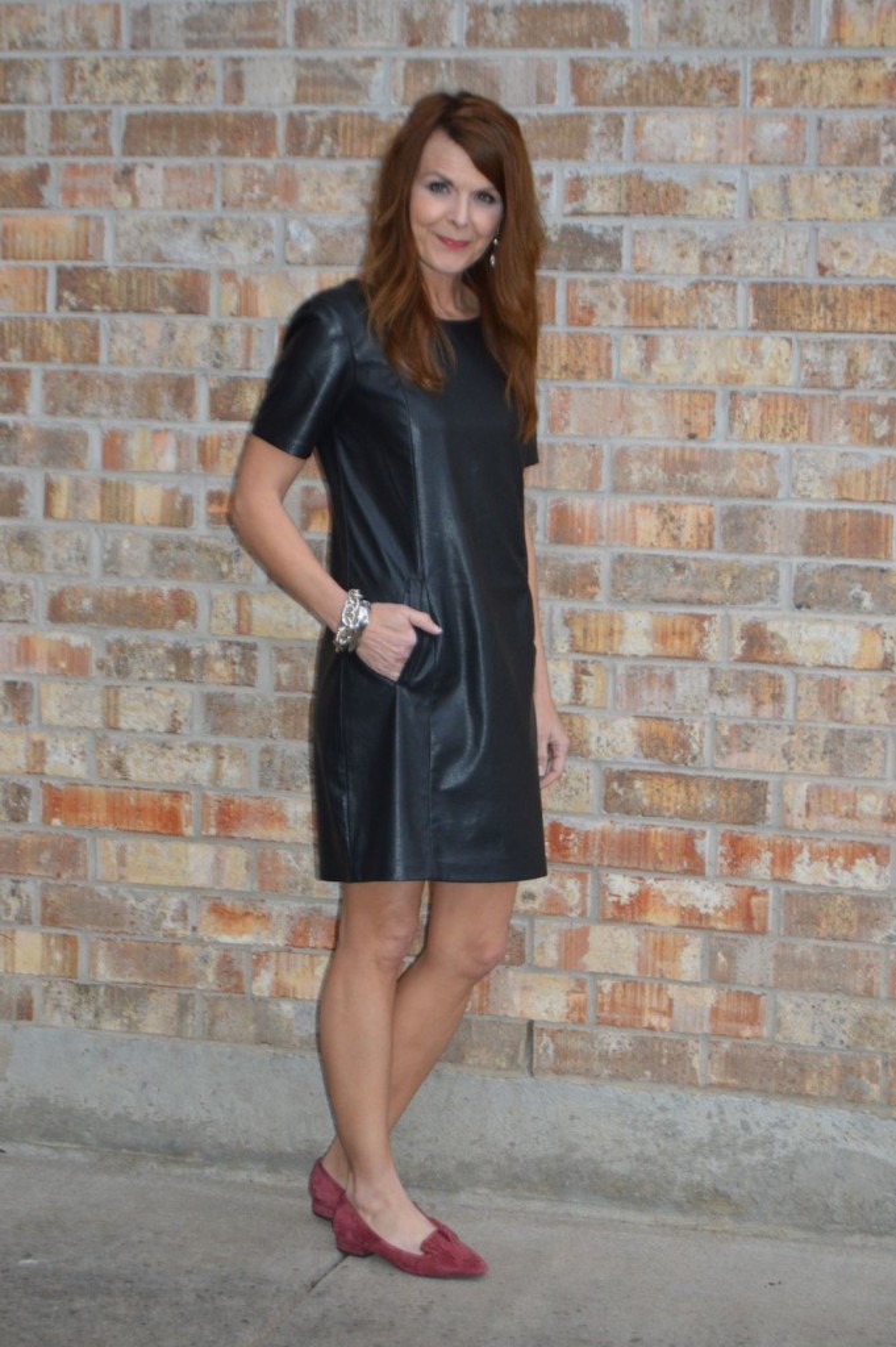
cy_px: 674
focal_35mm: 82
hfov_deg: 16.5
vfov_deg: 24.6
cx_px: 448
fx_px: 3085
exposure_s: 1/60
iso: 1000
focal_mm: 55
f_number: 5.6
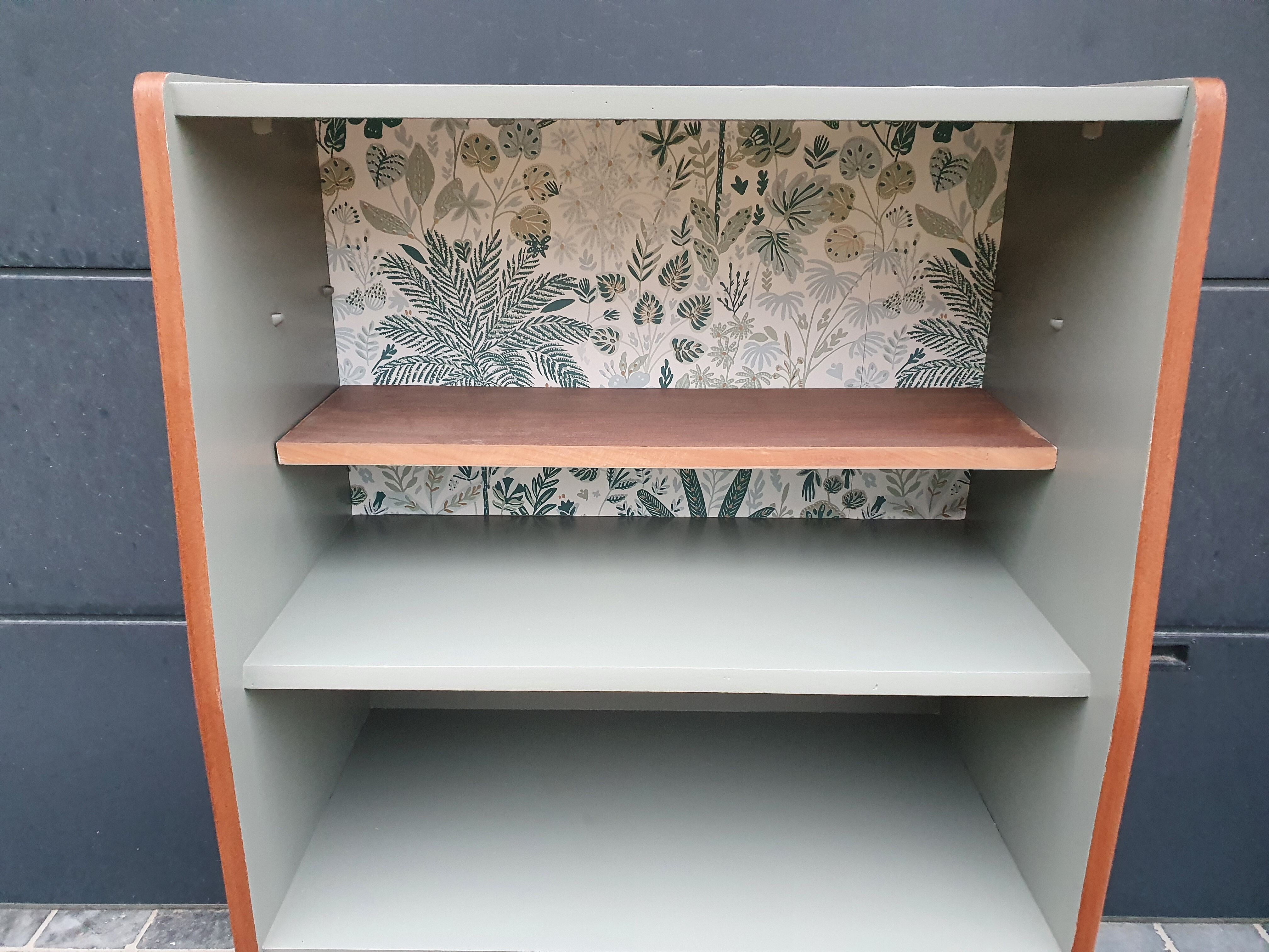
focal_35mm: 26
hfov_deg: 67.3
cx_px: 634
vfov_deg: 53.1
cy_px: 476
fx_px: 953
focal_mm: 4.32
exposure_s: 1/50
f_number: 2.4
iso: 800
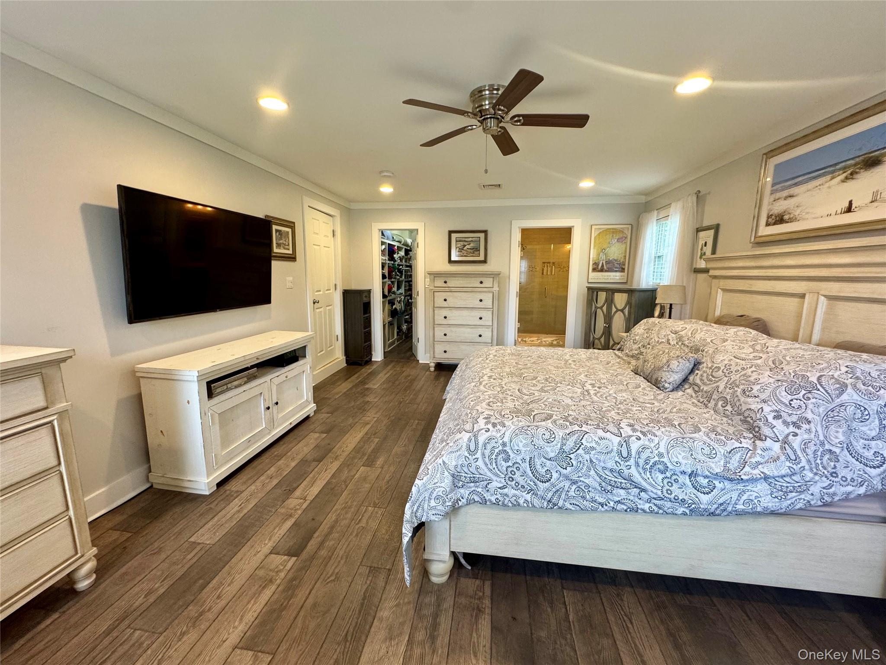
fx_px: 358
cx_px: 443
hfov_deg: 102.1
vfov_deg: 85.7
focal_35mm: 14
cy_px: 332
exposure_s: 1/60
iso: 200
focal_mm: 2.22
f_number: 2.2
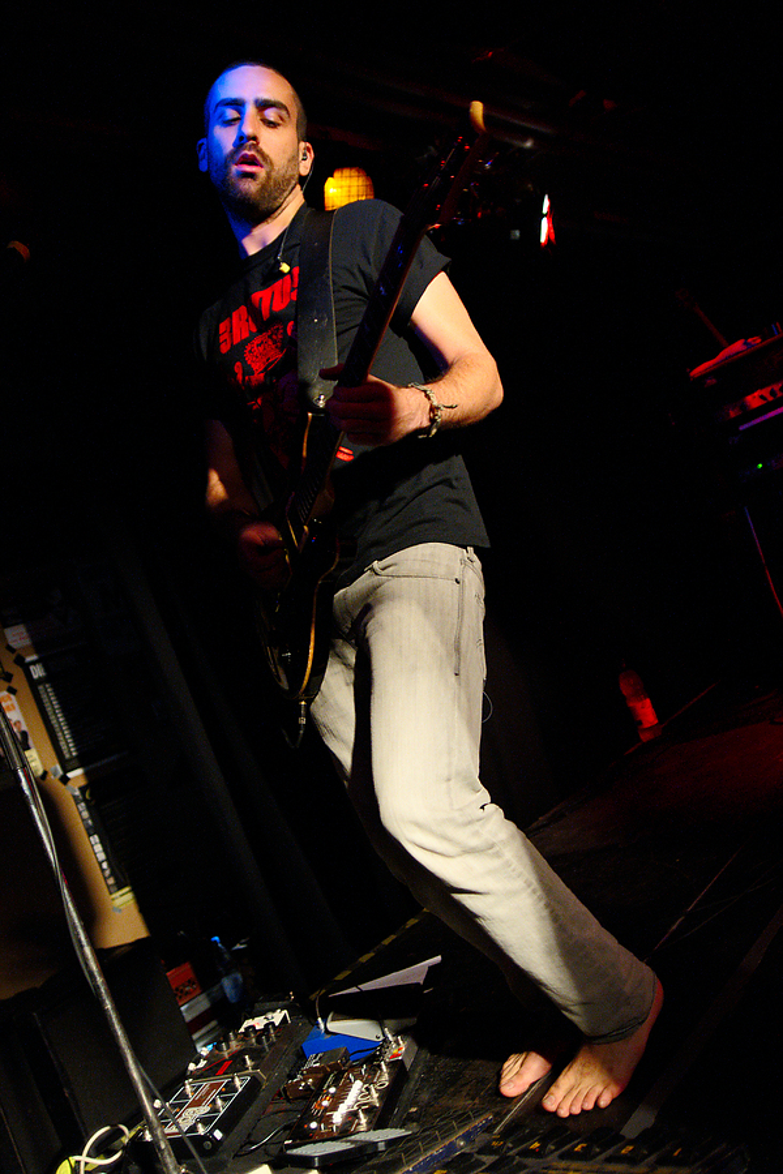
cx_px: 392
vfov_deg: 61.9
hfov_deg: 43.6
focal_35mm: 30
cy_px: 587
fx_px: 979
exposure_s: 1/80
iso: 800
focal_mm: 20
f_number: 2
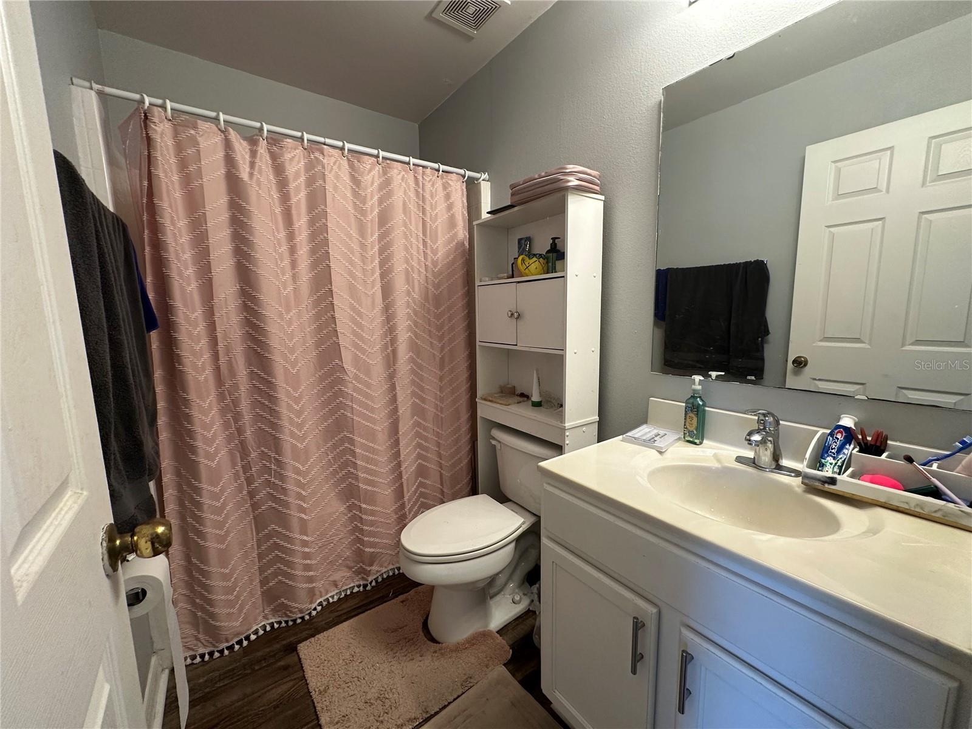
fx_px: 393
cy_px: 364
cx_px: 486
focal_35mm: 14
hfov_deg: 102.1
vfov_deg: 85.7
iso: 200
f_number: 2.2
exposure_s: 1/120
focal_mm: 2.22
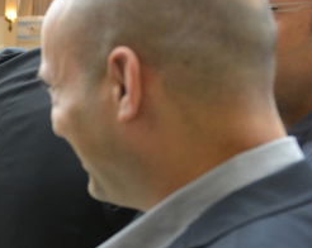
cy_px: 202
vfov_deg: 16.2
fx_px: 867
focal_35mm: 94
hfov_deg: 18.9
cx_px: -98
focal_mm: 24
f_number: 4
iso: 800
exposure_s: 1/60
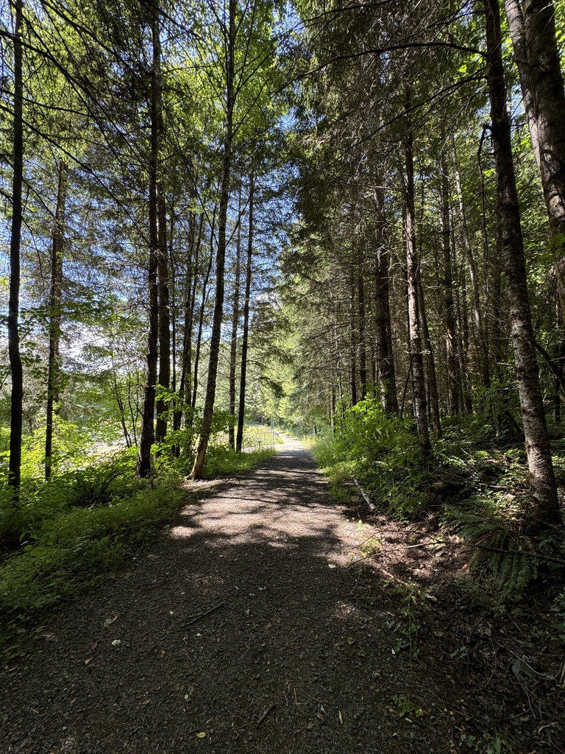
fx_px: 305
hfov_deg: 85.7
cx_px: 282
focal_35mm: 14
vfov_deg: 102.1
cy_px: 377
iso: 50
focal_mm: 2.22
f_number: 2.2
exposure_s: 1/99
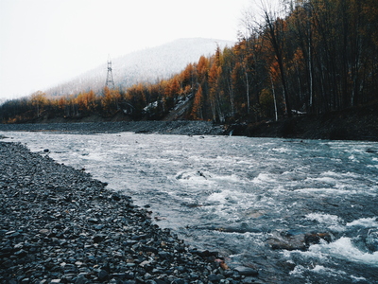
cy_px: 142
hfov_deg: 52.6
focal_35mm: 35
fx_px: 382
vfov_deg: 40.7
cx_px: 189
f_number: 2.8
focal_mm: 5.2
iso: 80
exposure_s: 1/200
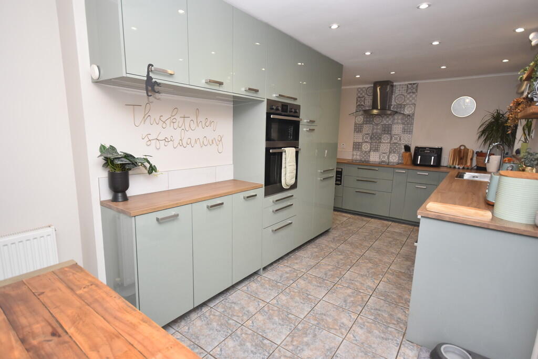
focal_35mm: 18
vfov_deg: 67.4
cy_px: 180
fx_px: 269
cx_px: 269
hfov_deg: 90.0
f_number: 4.5
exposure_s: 1/125
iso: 800
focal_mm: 12
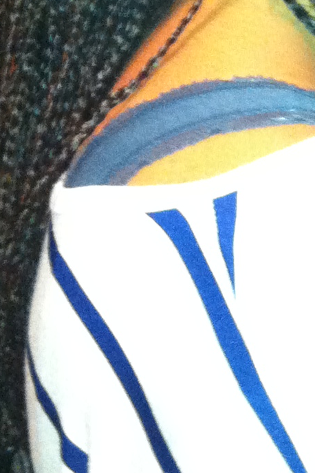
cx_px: 492
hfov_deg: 9.7
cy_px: -10
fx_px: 1800
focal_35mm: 137
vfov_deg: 14.7
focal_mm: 3.85
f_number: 2.8
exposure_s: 1/15
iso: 400
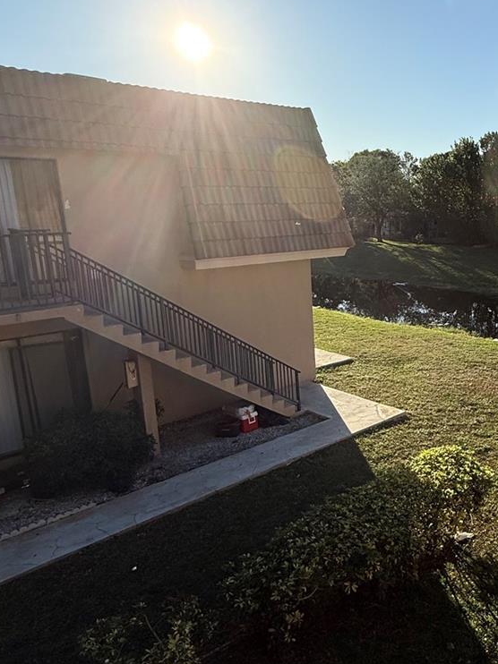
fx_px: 557
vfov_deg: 61.7
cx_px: 423
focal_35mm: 29
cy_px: 328
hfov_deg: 44.9
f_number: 2.2
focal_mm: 2.22
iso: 64
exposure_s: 1/2320
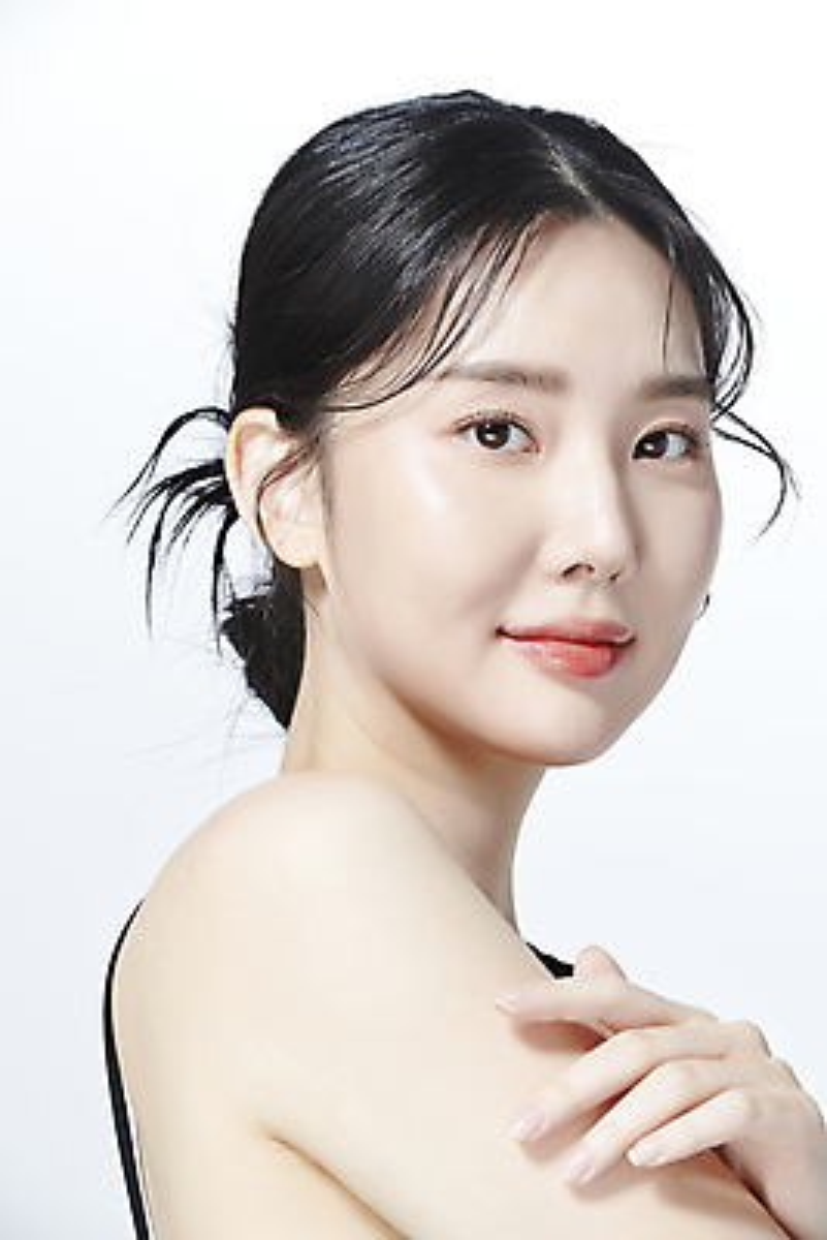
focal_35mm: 190
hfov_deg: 7.2
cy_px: 620
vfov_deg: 10.8
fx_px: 6541
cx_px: 414
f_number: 11
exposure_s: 1/125
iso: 64
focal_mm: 190
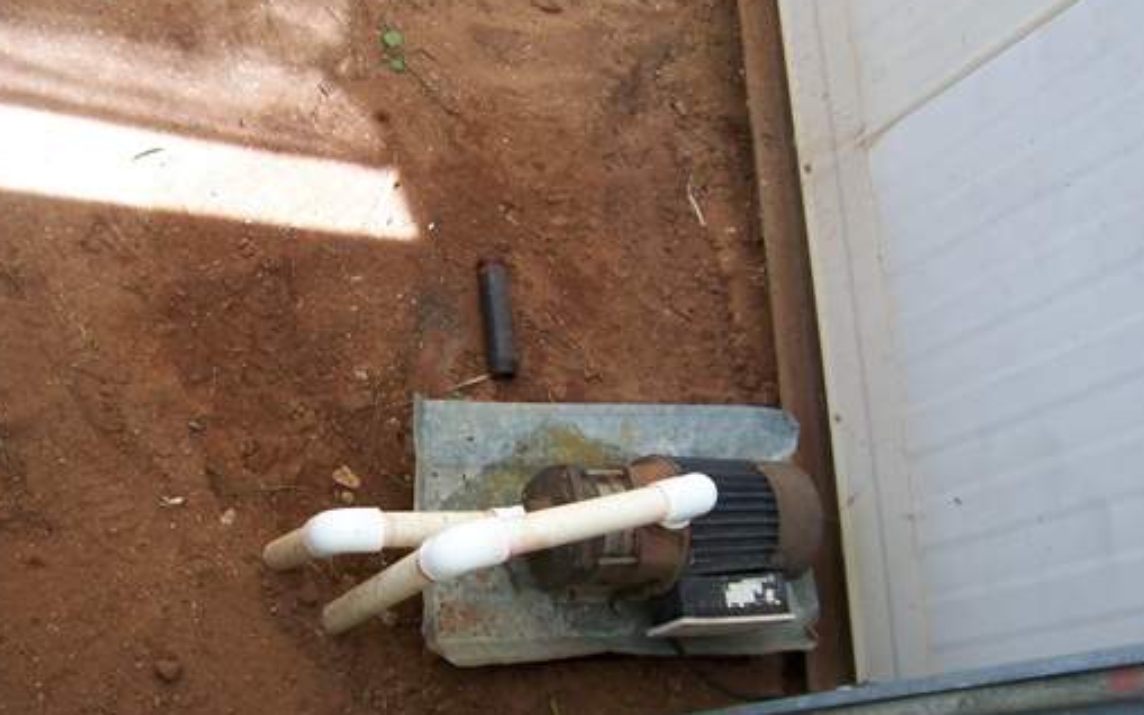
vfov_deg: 29.1
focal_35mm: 44
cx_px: 441
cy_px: 438
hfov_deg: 45.0
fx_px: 1372
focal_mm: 5.5
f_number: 3.4
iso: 80
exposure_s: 1/90
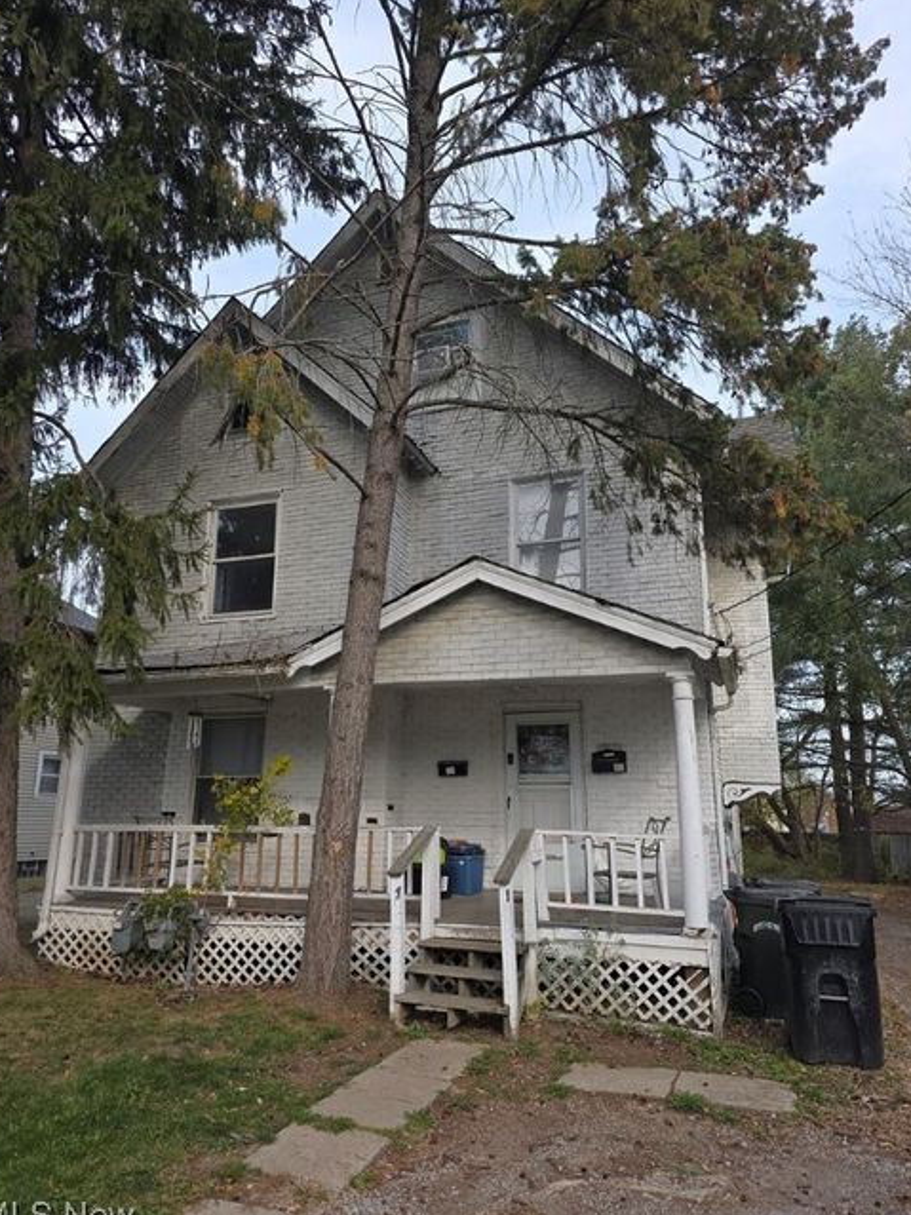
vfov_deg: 71.6
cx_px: 447
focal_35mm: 24
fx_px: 842
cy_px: 619
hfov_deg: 56.8
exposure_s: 1/315
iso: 12
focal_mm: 6.3
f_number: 1.7
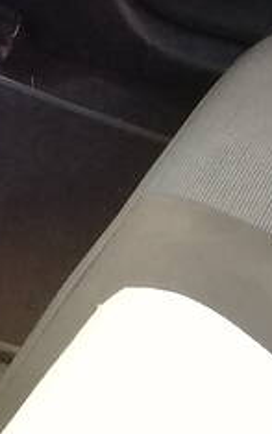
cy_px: 17
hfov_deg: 11.3
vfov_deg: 18.2
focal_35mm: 112
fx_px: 1328
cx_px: -118
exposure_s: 1/20
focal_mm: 3.3
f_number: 2.2
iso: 200
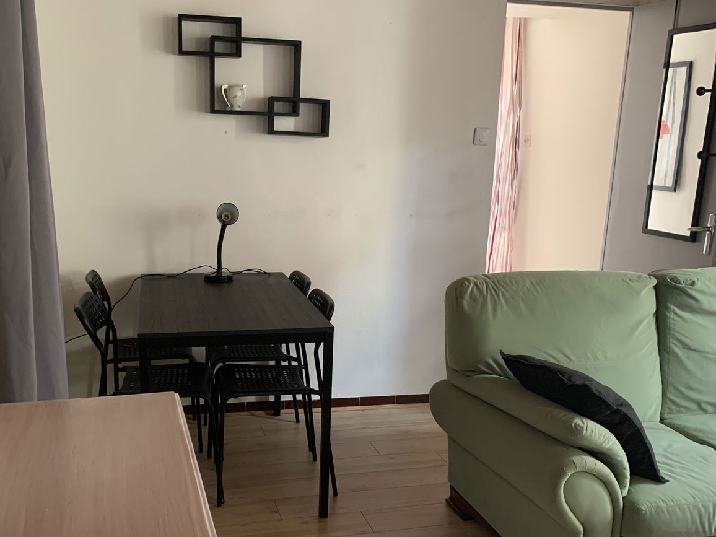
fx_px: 745
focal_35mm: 36
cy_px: 343
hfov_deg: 51.3
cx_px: 319
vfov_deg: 39.3
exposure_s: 1/36
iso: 400
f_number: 1.8
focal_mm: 4.25
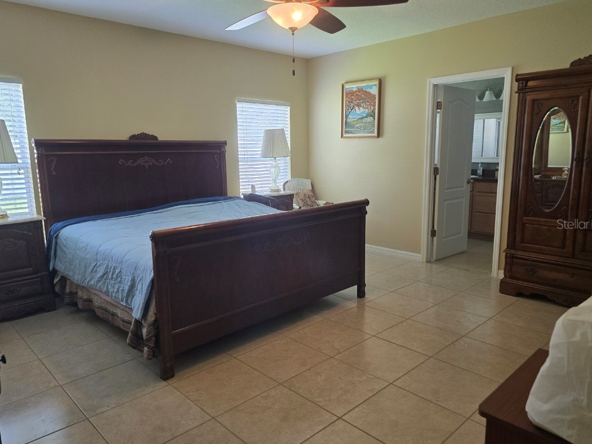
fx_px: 428
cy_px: 224
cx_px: 294
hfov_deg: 69.4
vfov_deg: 54.9
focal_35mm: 25
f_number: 1.7
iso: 250
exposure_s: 1/120
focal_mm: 6.3
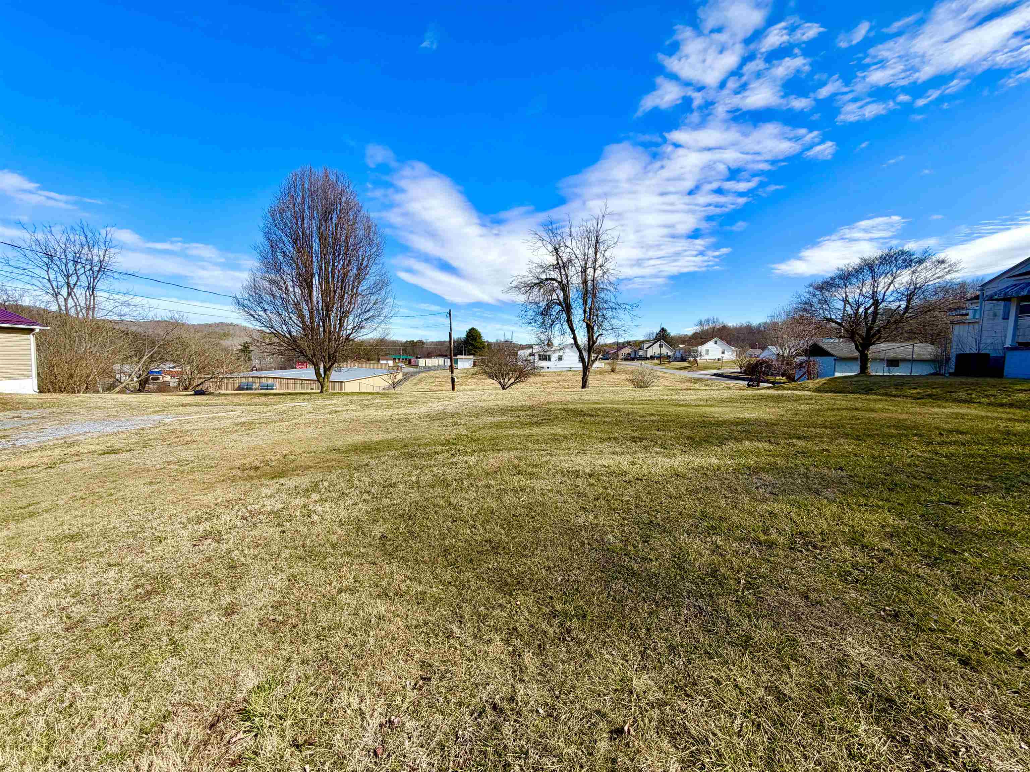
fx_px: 417
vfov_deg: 85.7
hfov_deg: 102.1
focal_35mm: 14
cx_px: 515
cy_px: 386
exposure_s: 1/770
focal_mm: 2.22
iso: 25
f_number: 2.2
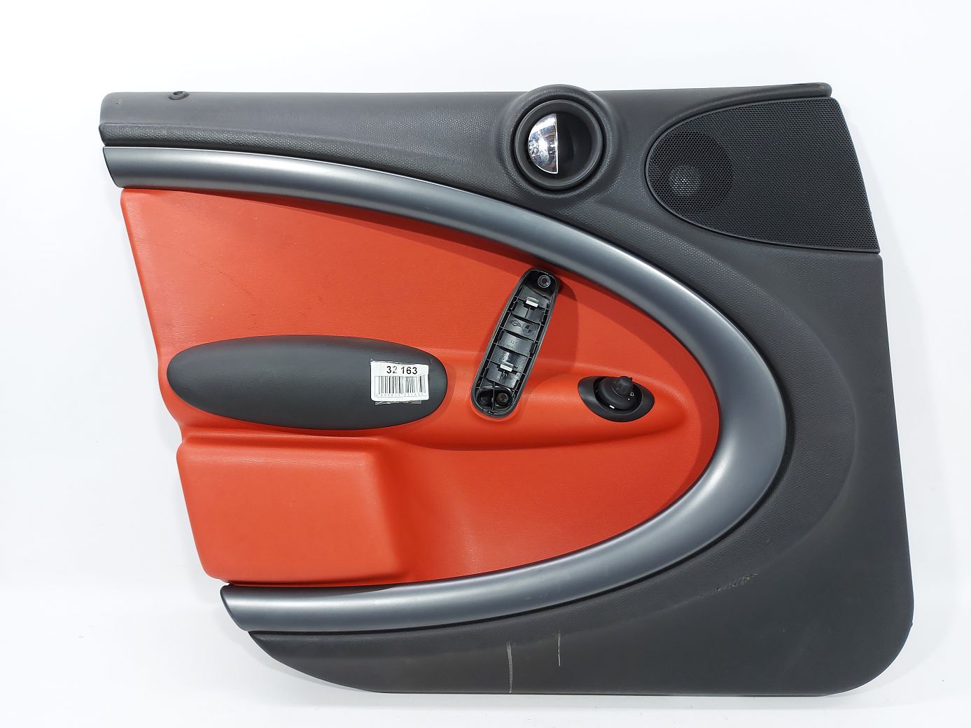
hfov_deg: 71.6
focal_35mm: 24
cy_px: 364
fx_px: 673
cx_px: 486
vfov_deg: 56.8
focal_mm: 5.23
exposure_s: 1/50
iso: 80
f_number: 1.8
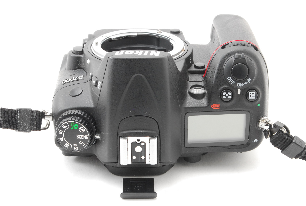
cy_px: 103
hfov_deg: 24.6
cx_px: 153
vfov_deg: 16.6
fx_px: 703
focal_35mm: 82
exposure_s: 1/200
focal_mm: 55
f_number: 18
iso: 800
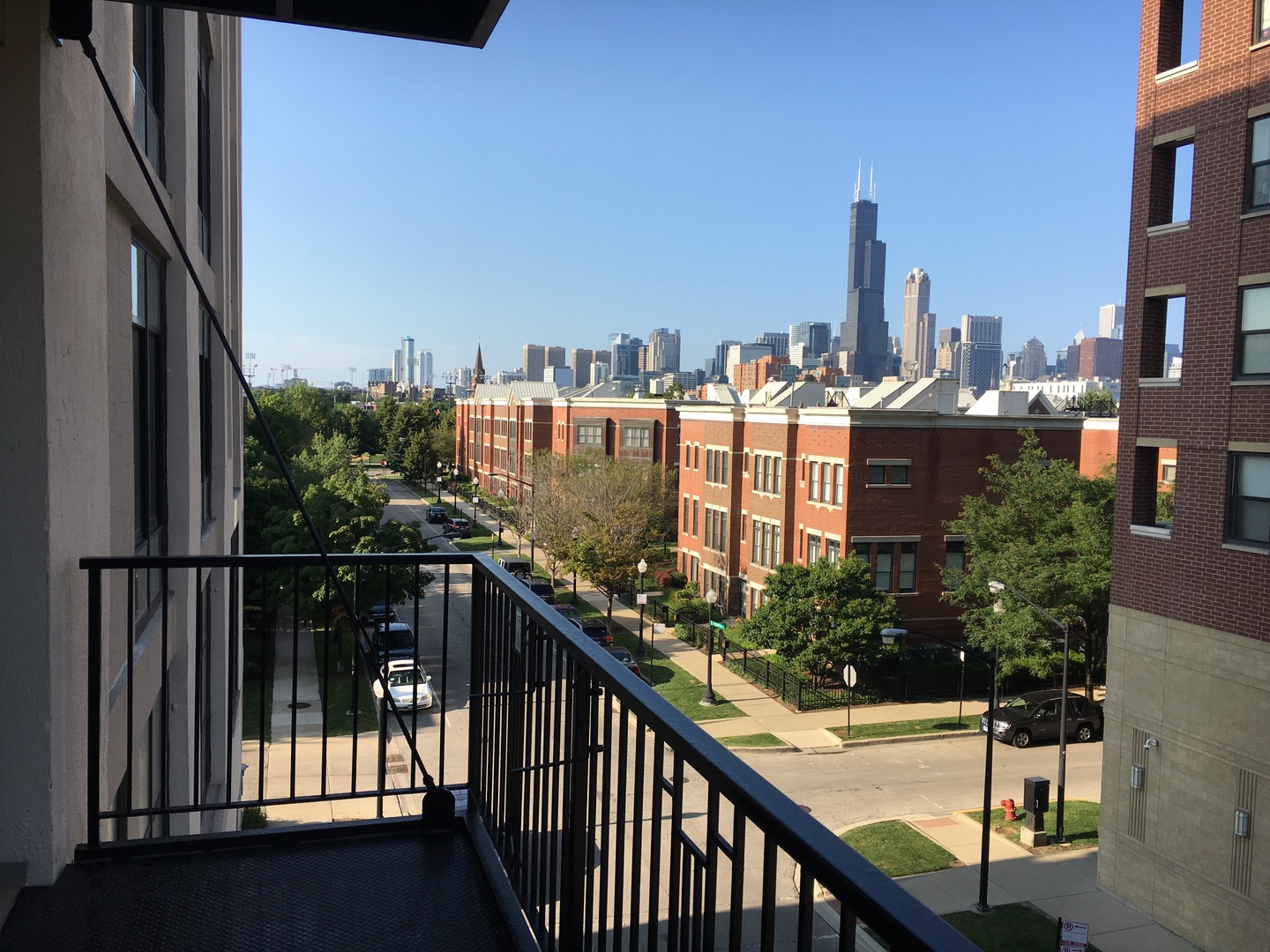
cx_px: 635
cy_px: 476
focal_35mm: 29
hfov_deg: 61.7
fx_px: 1064
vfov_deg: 48.2
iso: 25
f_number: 2.2
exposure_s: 1/884
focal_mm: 4.15
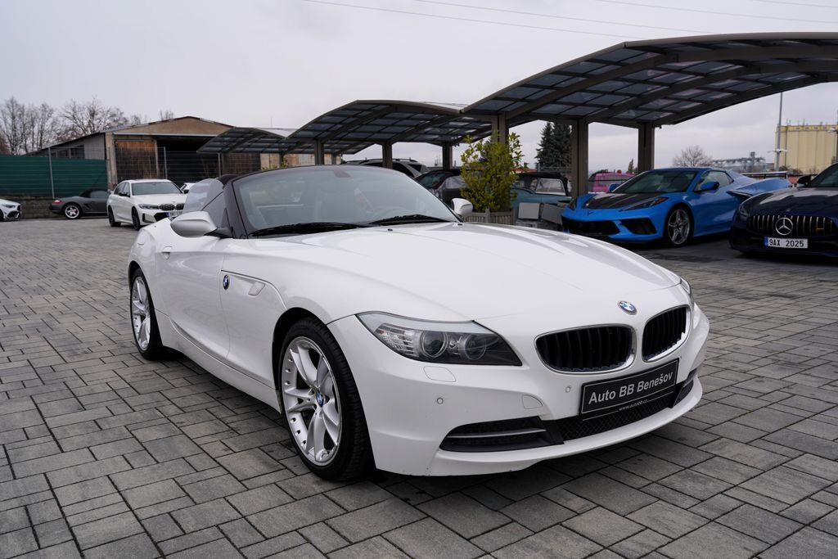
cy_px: 280
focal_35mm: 30
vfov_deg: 43.6
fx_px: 698
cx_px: 419
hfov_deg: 61.9
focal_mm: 30
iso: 100
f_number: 6.3
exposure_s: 1/250
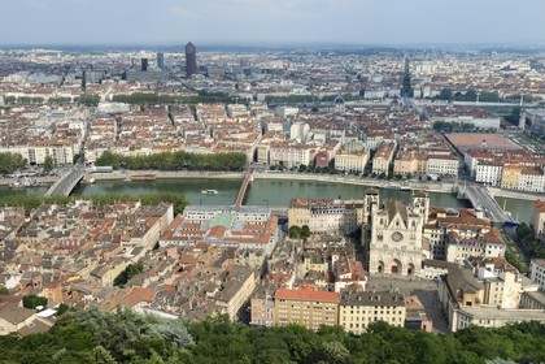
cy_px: 182
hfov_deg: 55.8
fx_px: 515
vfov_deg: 38.9
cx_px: 272
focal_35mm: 34
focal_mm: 34
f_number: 10
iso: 200
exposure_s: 1/320
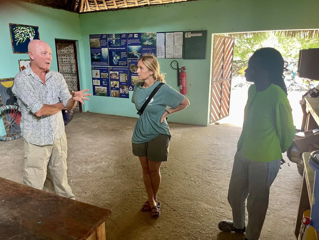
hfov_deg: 69.4
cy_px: 120
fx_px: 230
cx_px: 160
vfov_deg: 54.9
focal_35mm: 25
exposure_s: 1/60
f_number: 1.6
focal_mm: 5.1
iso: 160
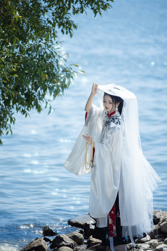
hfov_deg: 6.9
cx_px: 84
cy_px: 126
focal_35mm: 200
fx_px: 1392
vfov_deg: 10.3
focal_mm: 200
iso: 100
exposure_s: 1/1600
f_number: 2.8
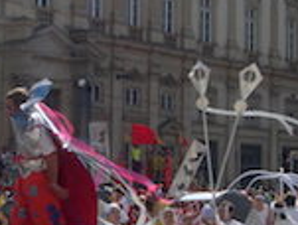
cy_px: 148
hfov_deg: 13.7
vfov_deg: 10.4
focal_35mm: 143
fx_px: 1234
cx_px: 63
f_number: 4.8
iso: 64
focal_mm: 7.8
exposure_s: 1/836
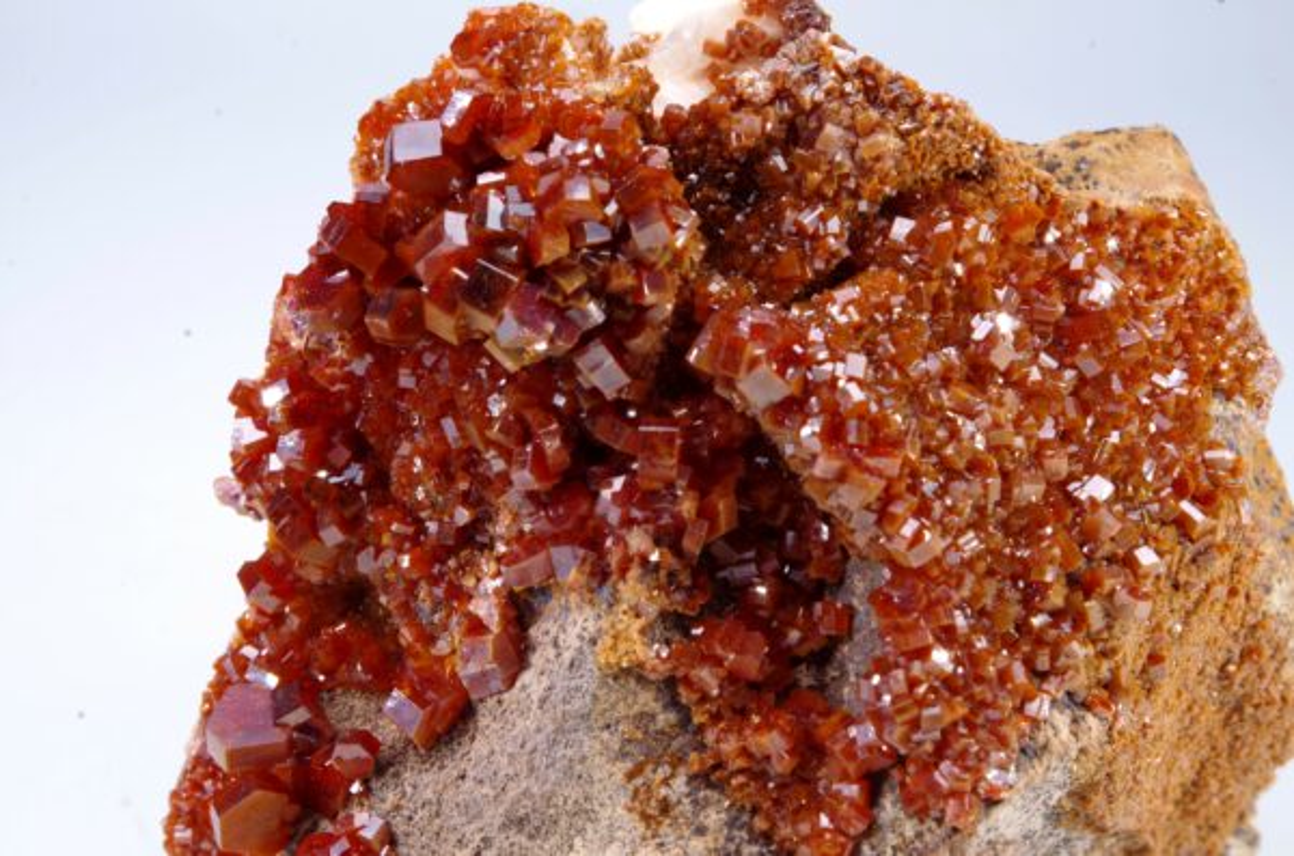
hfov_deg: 35.1
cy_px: 428
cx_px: 647
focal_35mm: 57
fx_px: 2044
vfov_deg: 23.7
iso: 100
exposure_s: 1/8
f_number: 18
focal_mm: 37.5
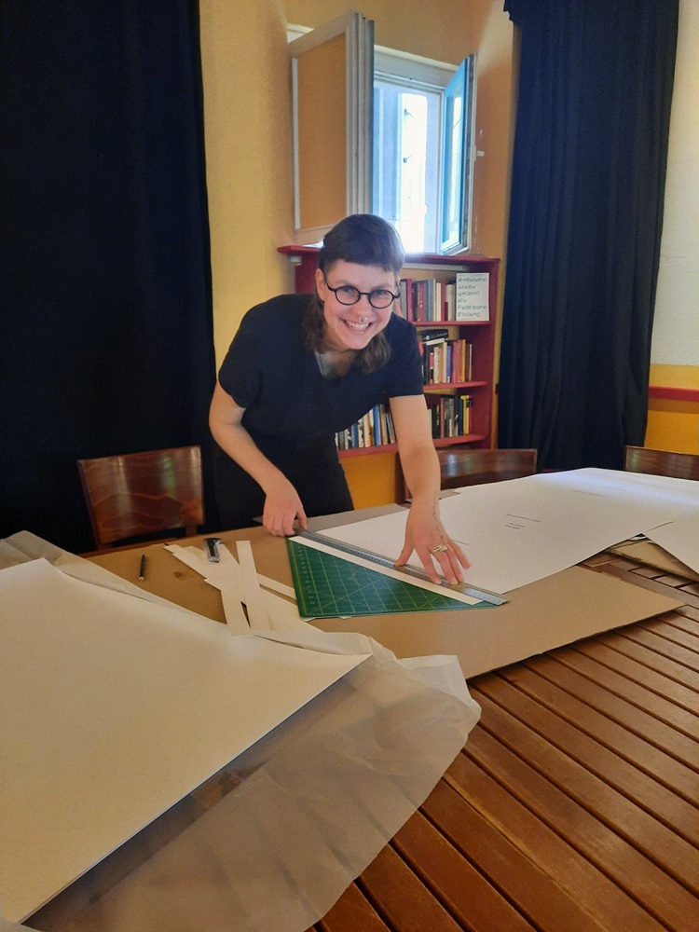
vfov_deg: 69.4
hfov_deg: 54.9
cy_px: 466
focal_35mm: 25
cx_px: 350
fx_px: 673
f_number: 2
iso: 640
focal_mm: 4.6
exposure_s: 1/20
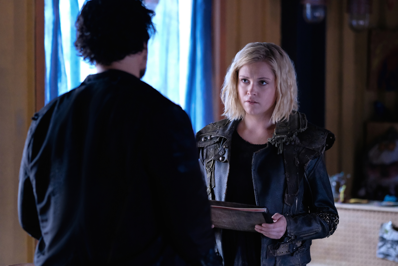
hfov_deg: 15.2
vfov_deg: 10.2
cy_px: 133
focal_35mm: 135
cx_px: 199
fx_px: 1492
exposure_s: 1/30
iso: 4000
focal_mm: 90
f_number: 2
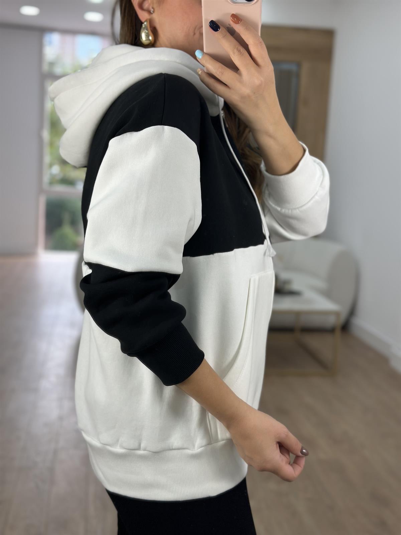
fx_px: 741
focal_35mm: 48
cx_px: 200
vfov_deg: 39.7
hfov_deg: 30.3
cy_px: 268
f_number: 1.78
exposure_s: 1/225
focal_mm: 6.86
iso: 80
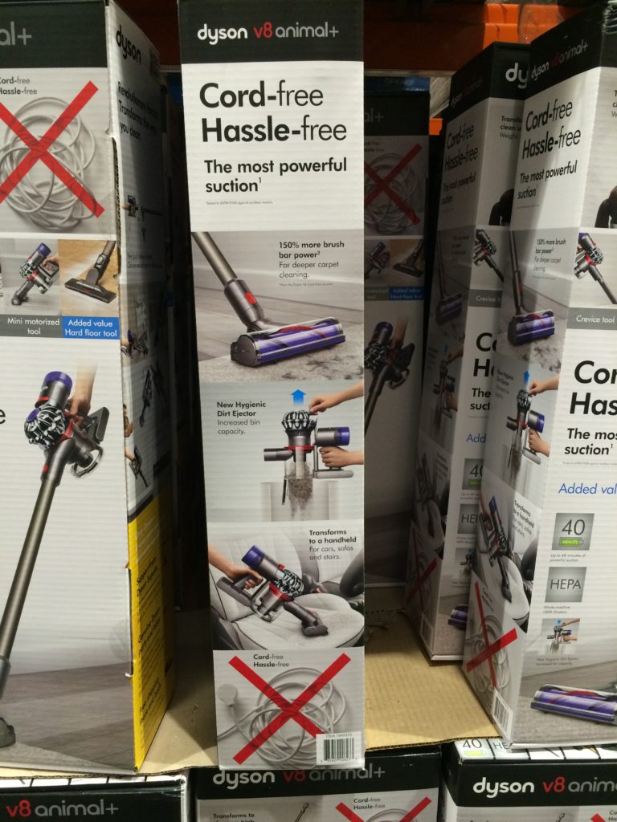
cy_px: 411
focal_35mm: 29
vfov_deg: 61.7
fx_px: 689
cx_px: 308
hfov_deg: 48.2
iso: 160
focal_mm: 4.15
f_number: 2.2
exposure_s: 1/30
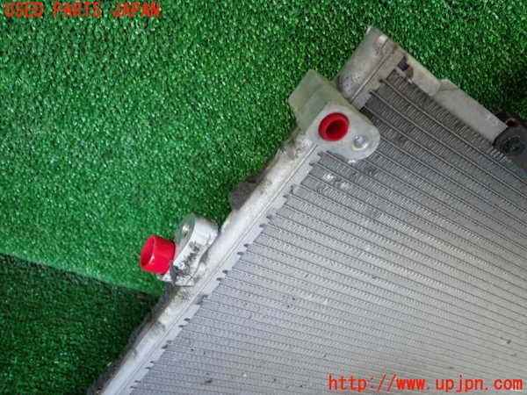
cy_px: 198
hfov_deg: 60.0
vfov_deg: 46.8
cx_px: 264
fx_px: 457
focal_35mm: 30
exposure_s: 1/60
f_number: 2.3
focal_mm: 5.4
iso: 200
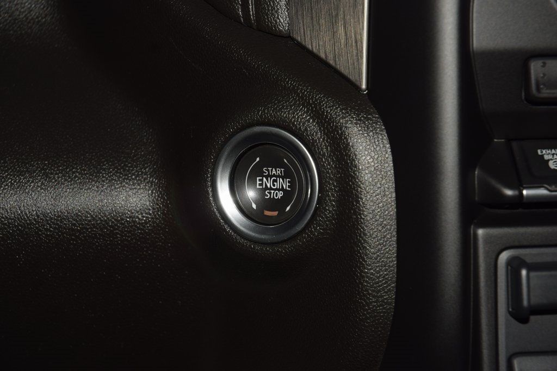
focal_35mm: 105
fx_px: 1625
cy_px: 186
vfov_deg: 13.0
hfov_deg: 19.5
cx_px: 278
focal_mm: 70
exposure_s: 1/125
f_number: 8
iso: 100
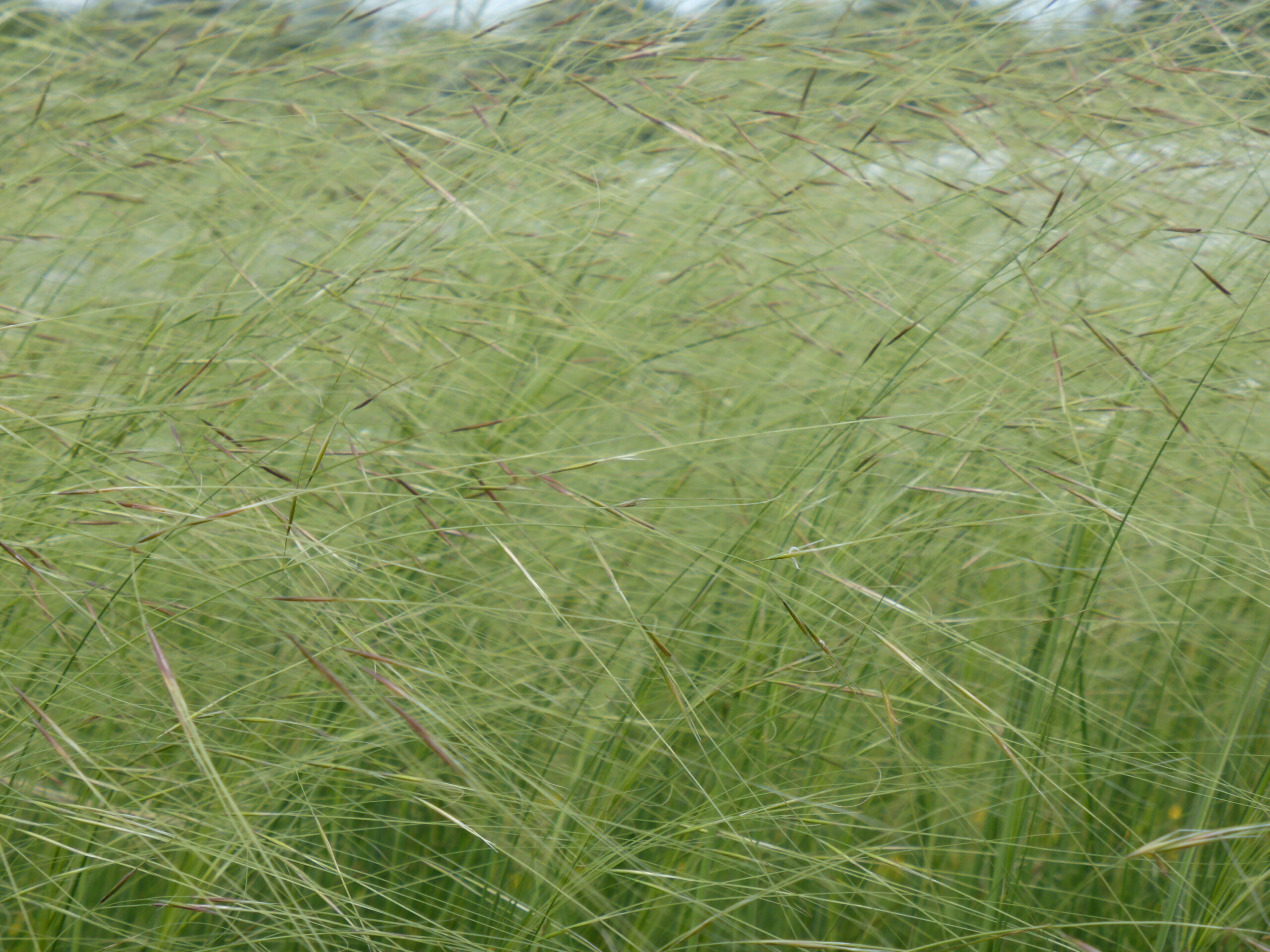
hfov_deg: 10.2
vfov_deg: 7.7
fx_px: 7081
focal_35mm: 193
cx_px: 635
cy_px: 476
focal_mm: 31.3
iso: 100
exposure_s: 1/250
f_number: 5.4
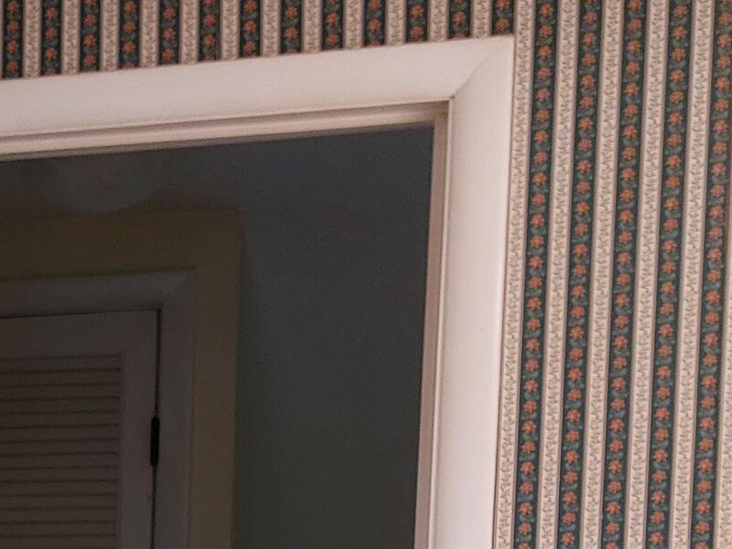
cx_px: -297
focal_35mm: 89
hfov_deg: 19.7
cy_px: 751
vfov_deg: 15.6
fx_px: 1882
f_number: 1.8
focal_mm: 5.23
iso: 250
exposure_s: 1/60
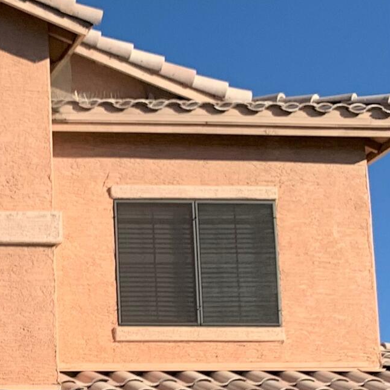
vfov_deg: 15.6
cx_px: -289
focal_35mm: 107
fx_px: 1364
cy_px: 492
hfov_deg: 14.5
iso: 25
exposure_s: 1/3289
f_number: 1.8
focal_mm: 4.25
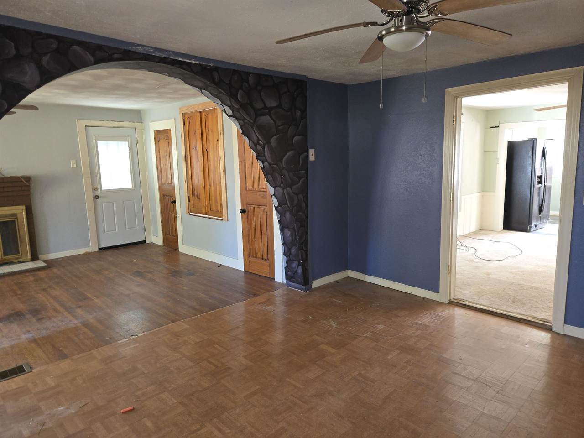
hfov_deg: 73.9
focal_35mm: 23
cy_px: 219
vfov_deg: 58.9
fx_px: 388
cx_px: 292
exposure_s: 1/20
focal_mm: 5.4
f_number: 1.8
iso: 160
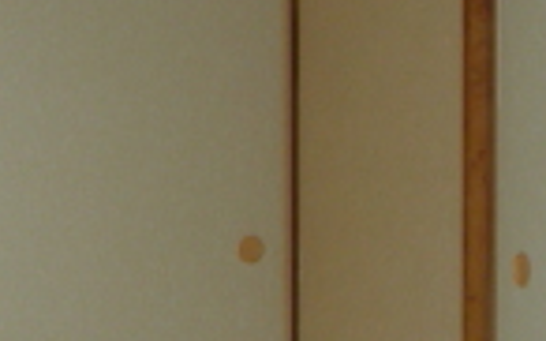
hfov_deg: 17.9
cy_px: 180
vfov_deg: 11.3
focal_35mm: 116
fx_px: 1725
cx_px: 161
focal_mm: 4.4
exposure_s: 1/30
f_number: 2.8
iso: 100
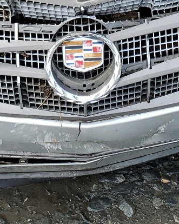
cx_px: 94
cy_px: -49
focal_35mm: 98
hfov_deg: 15.7
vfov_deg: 18.5
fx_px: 649
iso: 50
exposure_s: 1/1250
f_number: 1.5
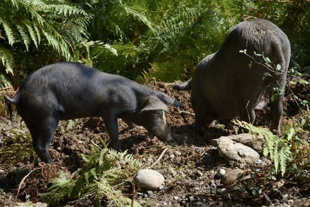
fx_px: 964
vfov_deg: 12.2
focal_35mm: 112
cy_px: 104
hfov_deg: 18.3
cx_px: 155
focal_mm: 112
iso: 400
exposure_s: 1/320
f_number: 13
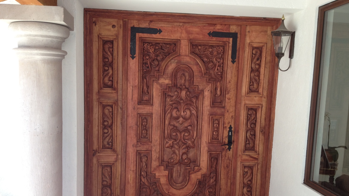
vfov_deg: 30.2
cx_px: 178
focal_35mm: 39
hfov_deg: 51.6
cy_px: 129
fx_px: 361
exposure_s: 1/158
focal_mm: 4.28
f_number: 2.4
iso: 64
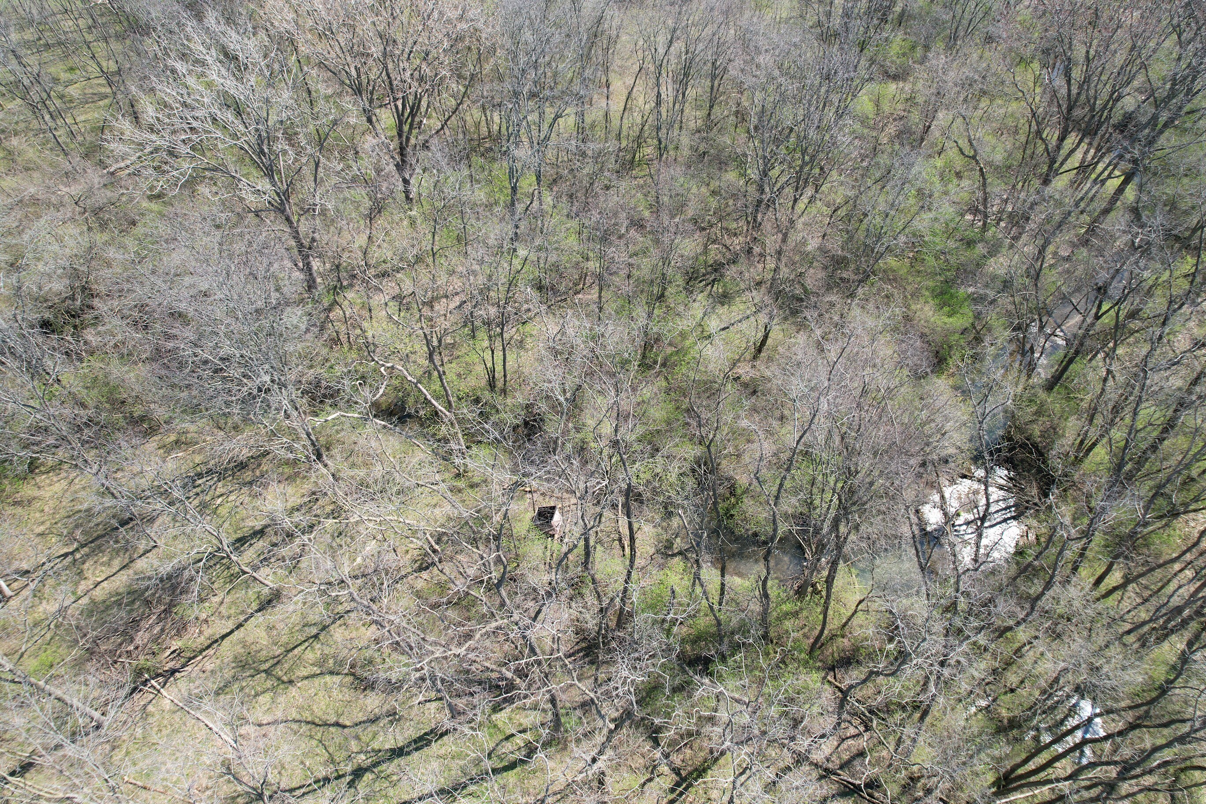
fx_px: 737
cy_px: 402
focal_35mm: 22
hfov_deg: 78.6
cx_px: 603
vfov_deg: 57.2
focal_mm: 8.38
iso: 100
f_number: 2.8
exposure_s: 1/500
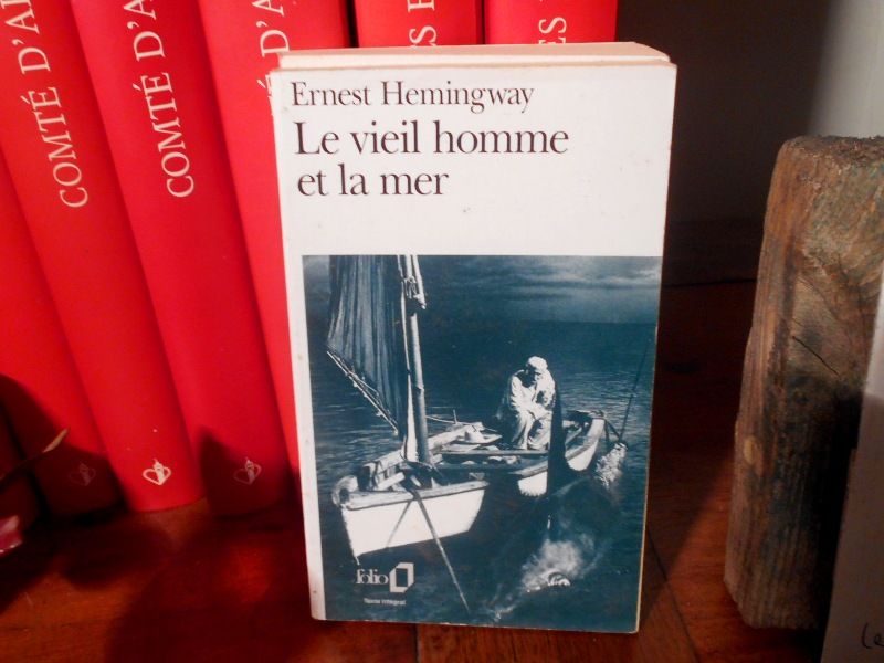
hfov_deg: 54.0
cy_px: 332
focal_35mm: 34
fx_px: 868
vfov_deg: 41.8
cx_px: 442
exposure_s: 1/30
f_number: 3.6
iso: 220
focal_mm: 5.8
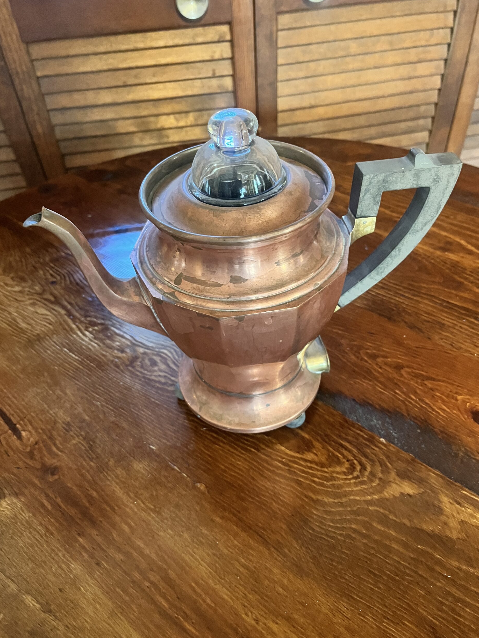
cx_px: 243
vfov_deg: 65.3
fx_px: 498
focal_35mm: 27
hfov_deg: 51.4
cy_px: 313
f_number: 1.6
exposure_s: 1/30
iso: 640
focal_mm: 5.1
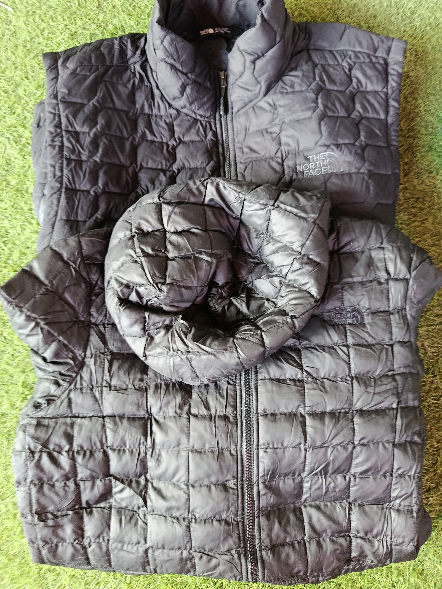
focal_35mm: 24
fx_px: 409
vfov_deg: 71.6
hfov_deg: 56.8
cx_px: 221
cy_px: 294
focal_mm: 5.24
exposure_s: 1/33.3
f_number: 1.7
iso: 1130
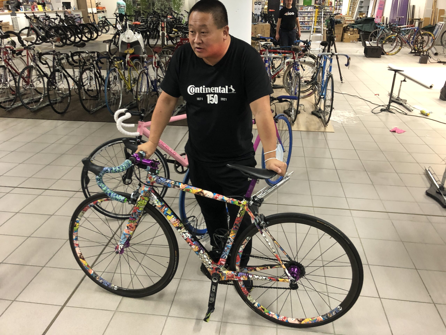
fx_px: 361
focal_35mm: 28
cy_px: 168
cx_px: 223
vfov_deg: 49.7
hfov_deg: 63.4
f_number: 1.8
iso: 100
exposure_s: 1/14
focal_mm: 4
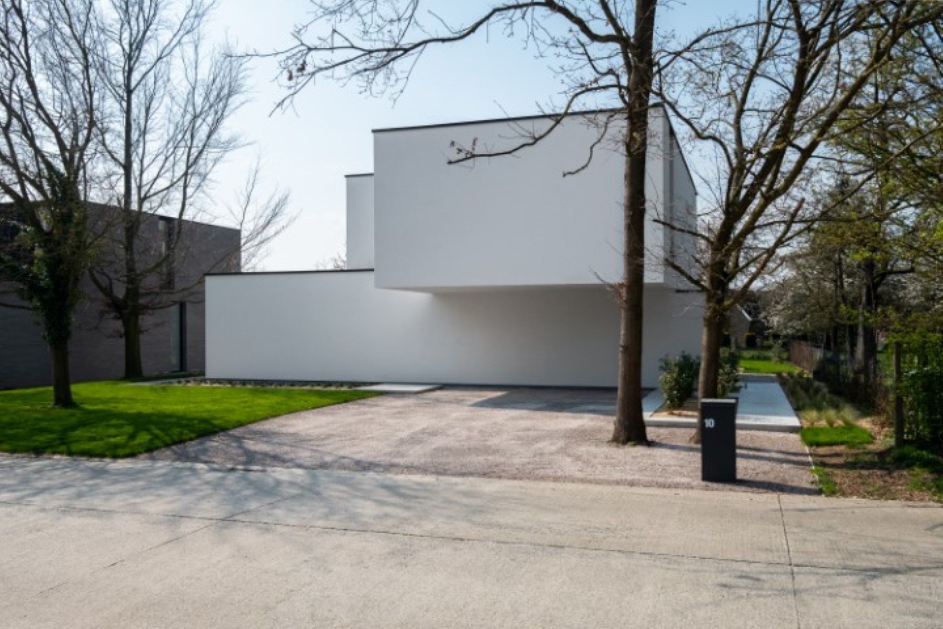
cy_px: 314
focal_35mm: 30
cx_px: 472
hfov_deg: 61.9
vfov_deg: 43.6
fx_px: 786
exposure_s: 1/300
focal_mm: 20
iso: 320
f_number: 8
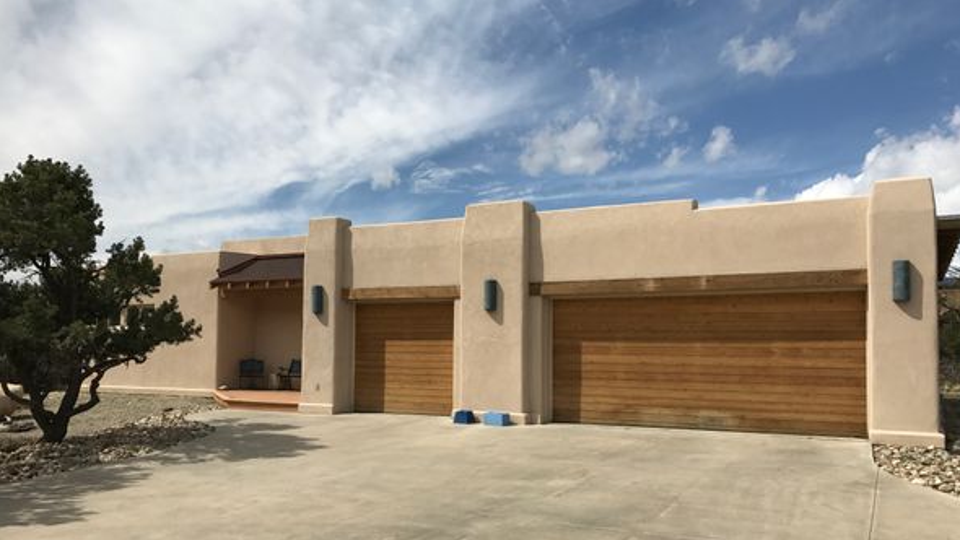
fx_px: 789
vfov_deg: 37.7
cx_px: 485
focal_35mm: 31
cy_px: 312
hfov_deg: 62.6
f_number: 1.8
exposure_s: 1/4808
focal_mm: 3.99
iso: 20
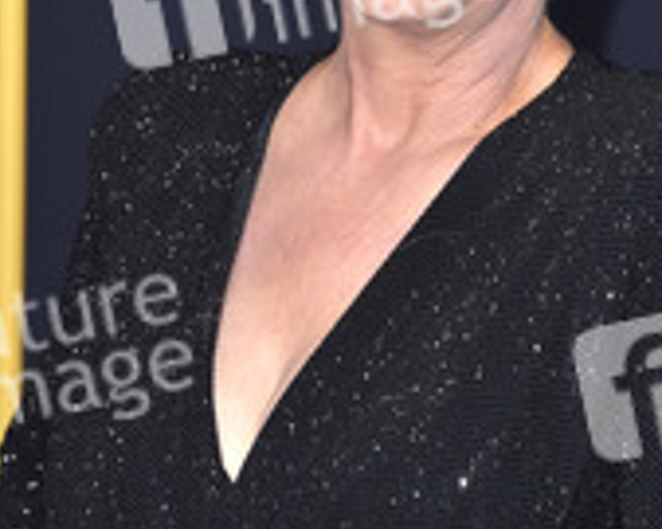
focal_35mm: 300
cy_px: 172
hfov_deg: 6.4
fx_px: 5874
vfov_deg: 5.2
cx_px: 421
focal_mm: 135
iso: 500
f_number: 7.1
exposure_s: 1/250
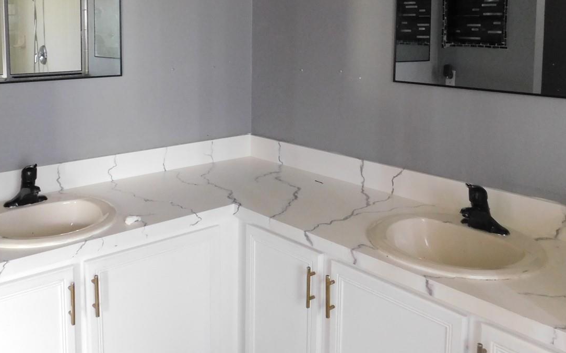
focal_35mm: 36
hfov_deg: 53.7
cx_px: 228
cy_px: 78
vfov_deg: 34.4
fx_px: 555
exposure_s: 1/8
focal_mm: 4
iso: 500
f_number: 3
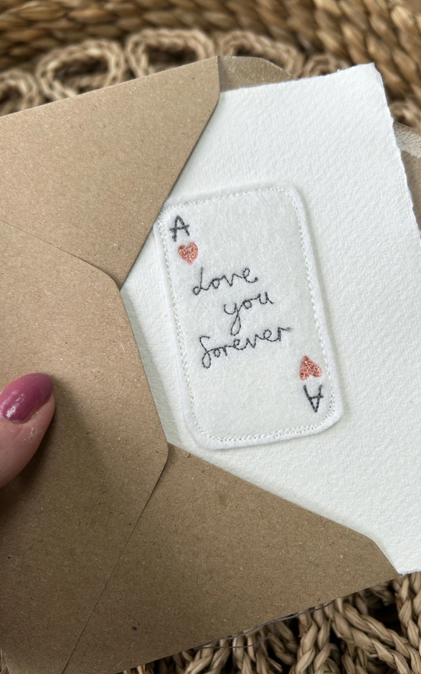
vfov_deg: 66.5
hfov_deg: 44.5
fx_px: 514
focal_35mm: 28
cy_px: 339
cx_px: 233
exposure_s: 1/121
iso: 32
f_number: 1.5
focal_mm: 5.7
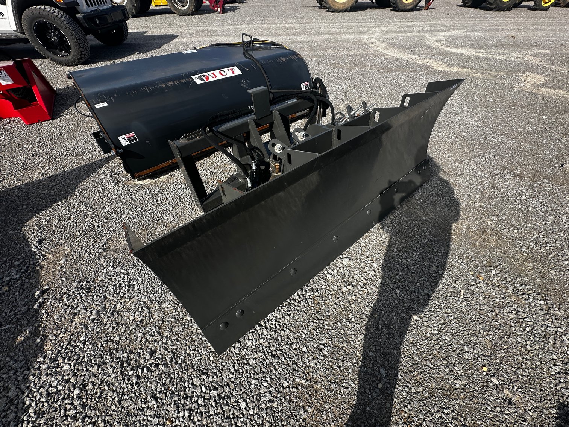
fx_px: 230
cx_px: 284
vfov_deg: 85.7
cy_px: 214
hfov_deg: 102.1
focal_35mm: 14
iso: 40
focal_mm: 2.22
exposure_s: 1/1082
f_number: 2.2
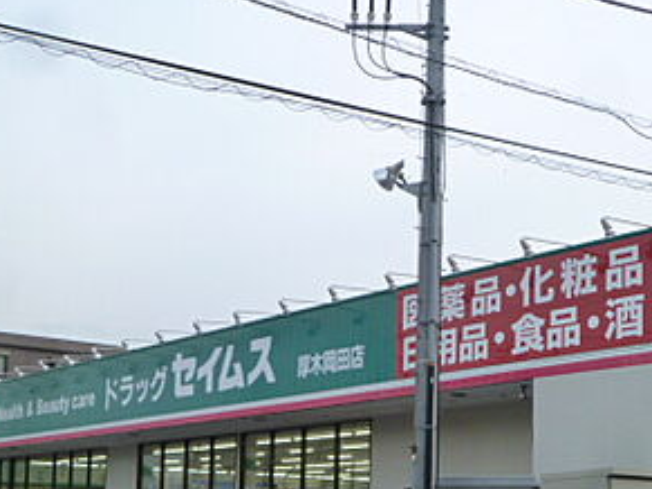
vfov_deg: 22.5
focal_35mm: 64
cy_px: 404
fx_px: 1205
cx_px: 535
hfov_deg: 29.5
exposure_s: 1/200
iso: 125
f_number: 4
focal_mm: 5.5
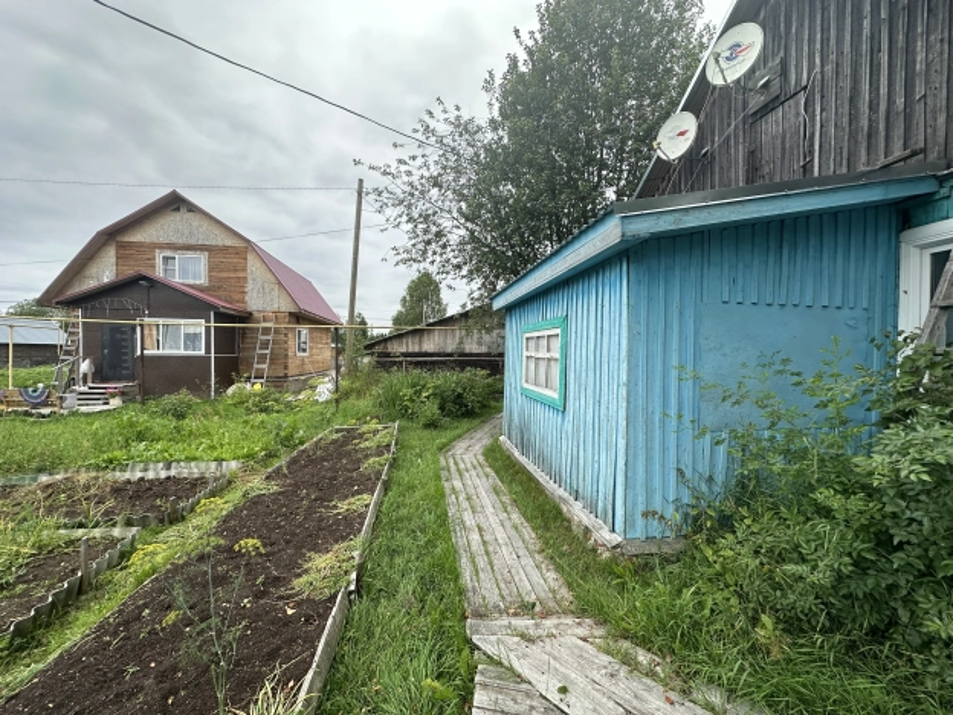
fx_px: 385
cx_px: 476
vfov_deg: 85.7
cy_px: 358
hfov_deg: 102.1
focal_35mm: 14
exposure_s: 1/471
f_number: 2.2
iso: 40
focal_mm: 2.22
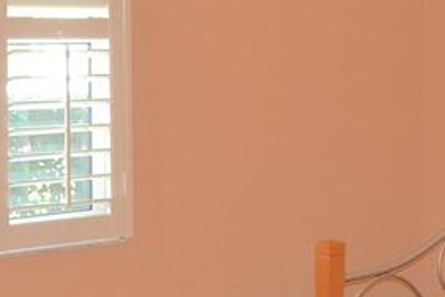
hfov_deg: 20.5
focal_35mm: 98
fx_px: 1211
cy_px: 92
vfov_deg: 13.9
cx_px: 380
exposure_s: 1/60
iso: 400
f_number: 3.5
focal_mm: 18
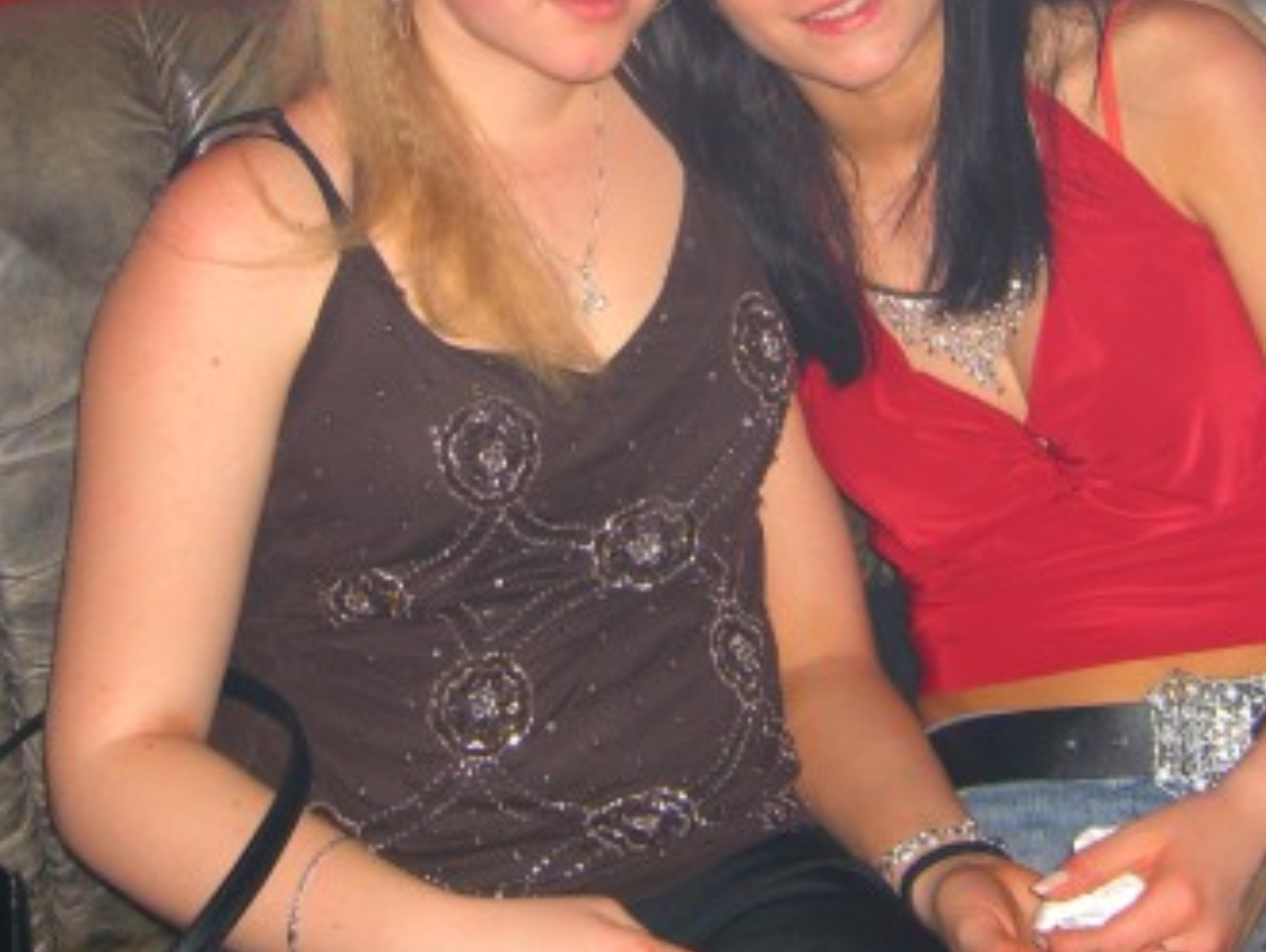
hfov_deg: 28.1
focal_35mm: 69
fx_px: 2525
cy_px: 104
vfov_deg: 20.9
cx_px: 691
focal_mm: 7.9
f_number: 2.8
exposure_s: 1/60
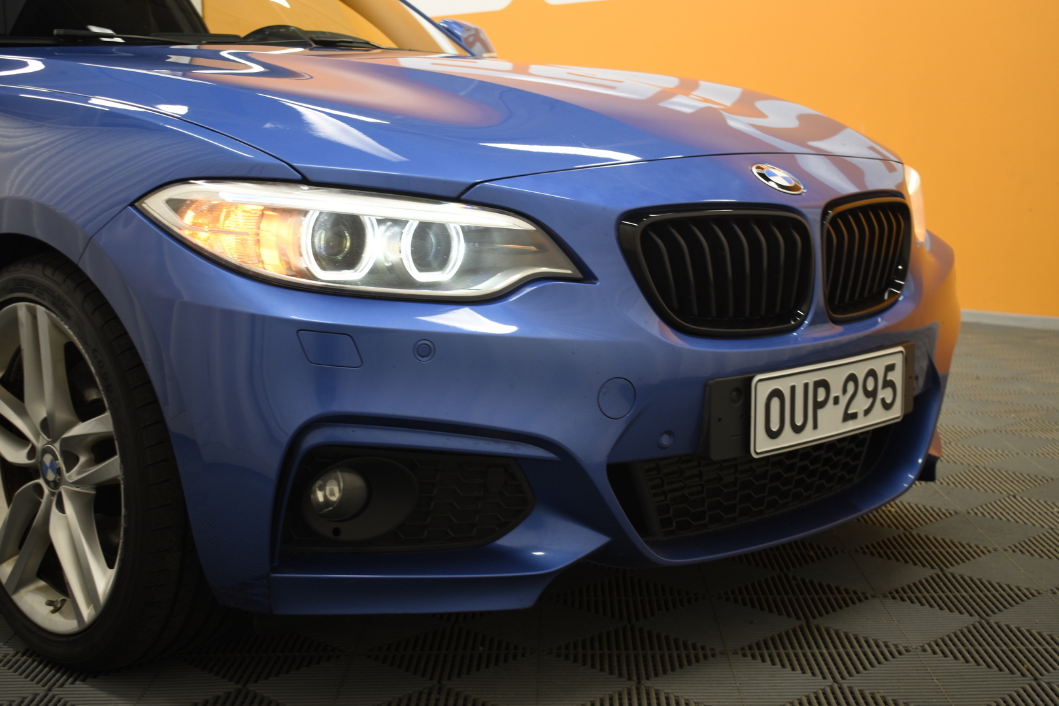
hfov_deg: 38.9
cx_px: 530
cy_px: 353
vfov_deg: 26.5
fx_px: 1500
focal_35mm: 51
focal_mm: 34
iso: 200
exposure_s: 1/4
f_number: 4.5
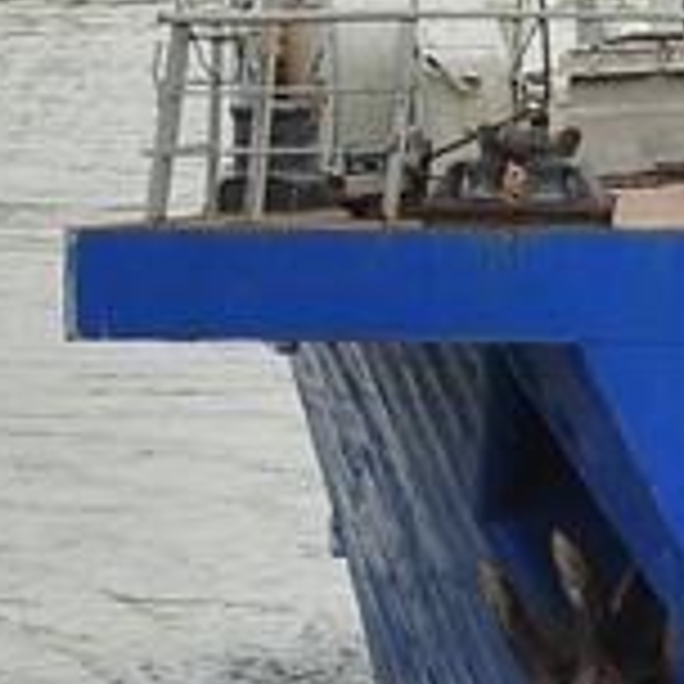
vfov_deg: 1.2
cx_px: 2628
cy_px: -153
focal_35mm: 1411
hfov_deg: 1.2
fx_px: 31544
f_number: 5.6
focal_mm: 112
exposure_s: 1/400
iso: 200
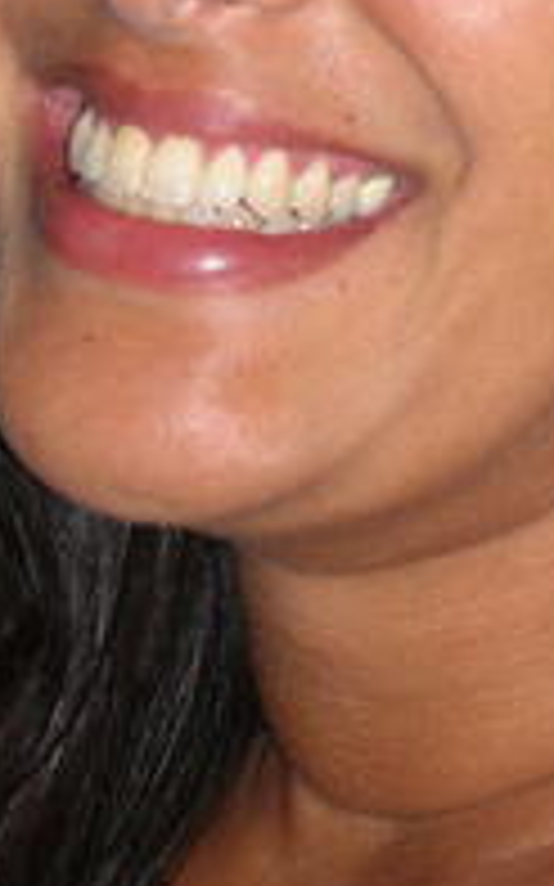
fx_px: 6817
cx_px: 455
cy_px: 27
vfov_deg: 7.4
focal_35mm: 282
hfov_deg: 4.7
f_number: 4.9
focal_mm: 17.4
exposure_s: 1/60.1
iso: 107
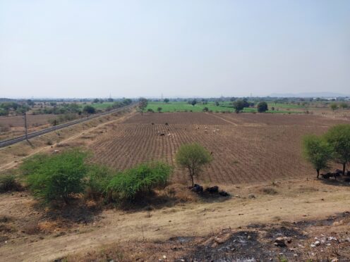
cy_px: 131
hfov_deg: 65.3
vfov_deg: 51.4
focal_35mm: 27
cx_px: 175
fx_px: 273
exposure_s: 1/1057
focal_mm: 4
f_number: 1.8
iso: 20
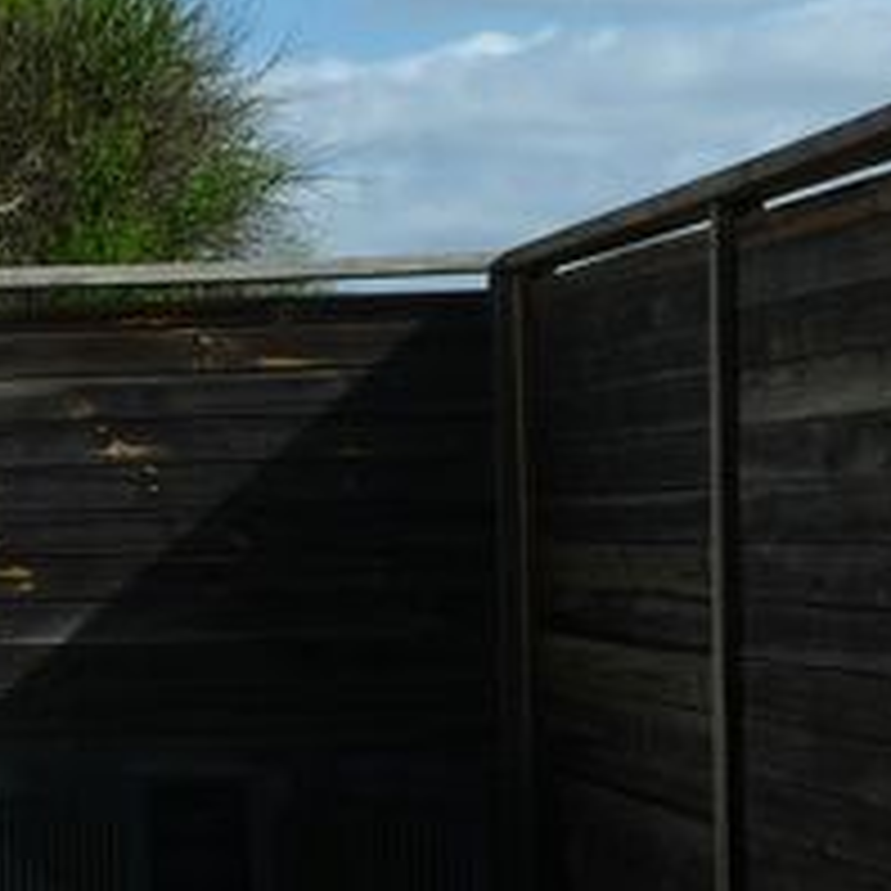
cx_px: -742
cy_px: 590
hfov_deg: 11.3
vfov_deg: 12.2
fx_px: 4164
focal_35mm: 143
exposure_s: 1/250
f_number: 9
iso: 100
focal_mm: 6.7
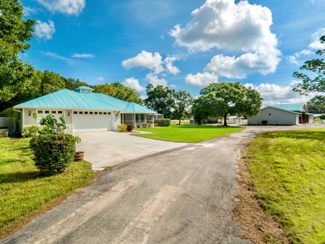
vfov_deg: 71.6
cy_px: 122
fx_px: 169
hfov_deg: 87.8
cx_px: 162
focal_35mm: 18
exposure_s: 1/800
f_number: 7.1
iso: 200
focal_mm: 9
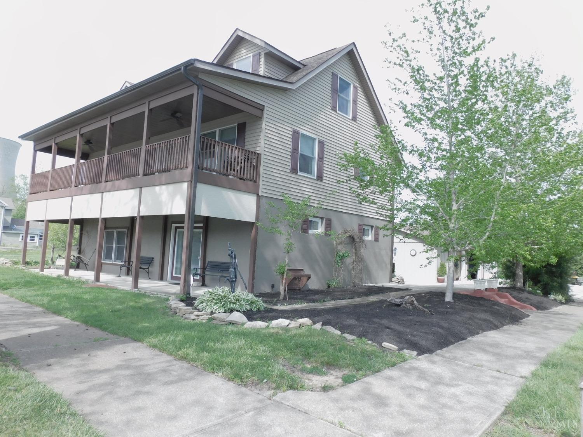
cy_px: 218
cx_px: 292
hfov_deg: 71.6
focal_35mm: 24
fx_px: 404
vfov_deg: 56.8
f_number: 3.3
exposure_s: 1/400
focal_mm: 4.3
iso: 125
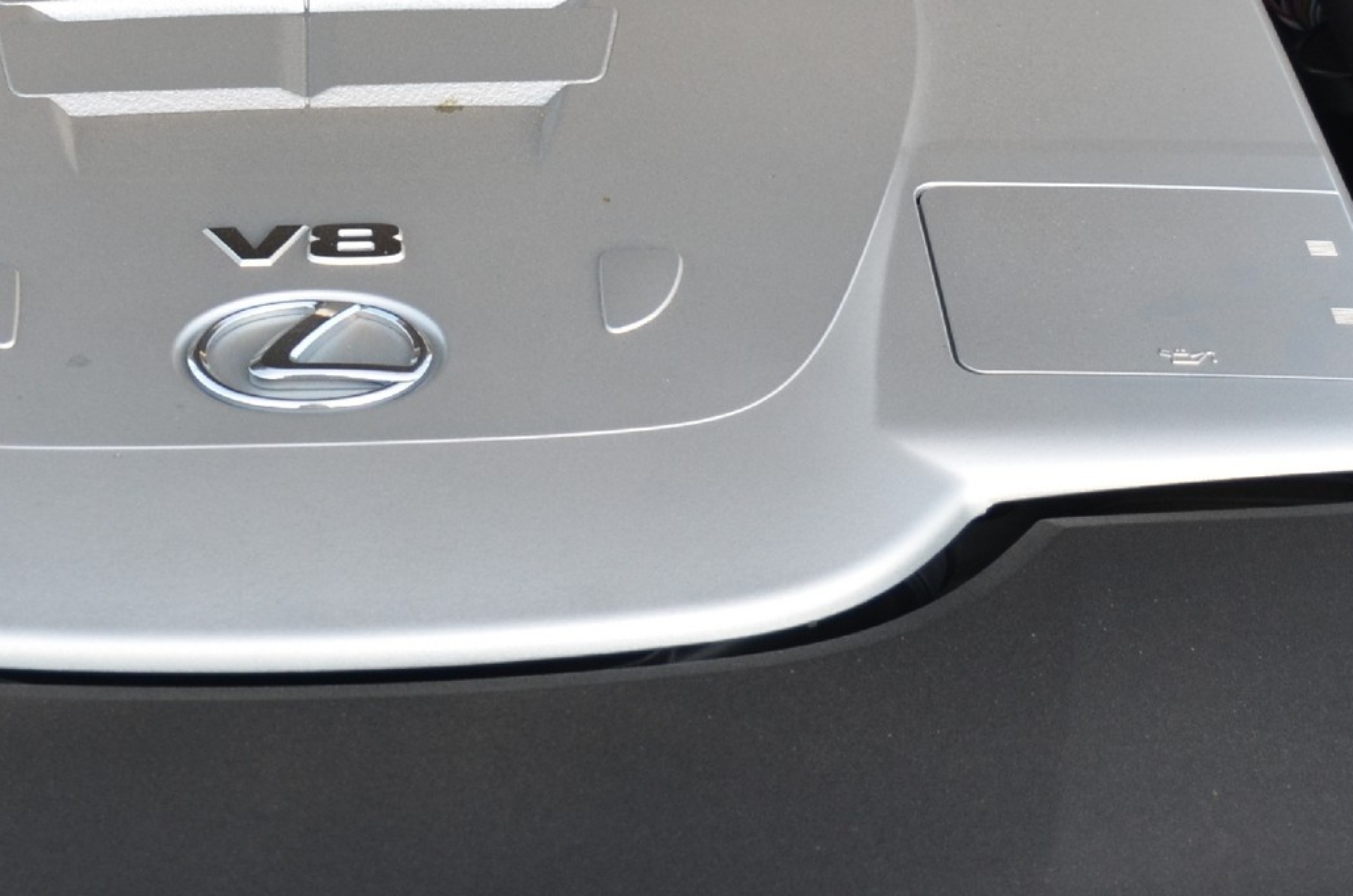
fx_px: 3684
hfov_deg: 20.6
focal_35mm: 98
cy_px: 93
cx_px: 283
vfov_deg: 13.7
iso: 450
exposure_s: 1/60
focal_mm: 27
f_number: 4
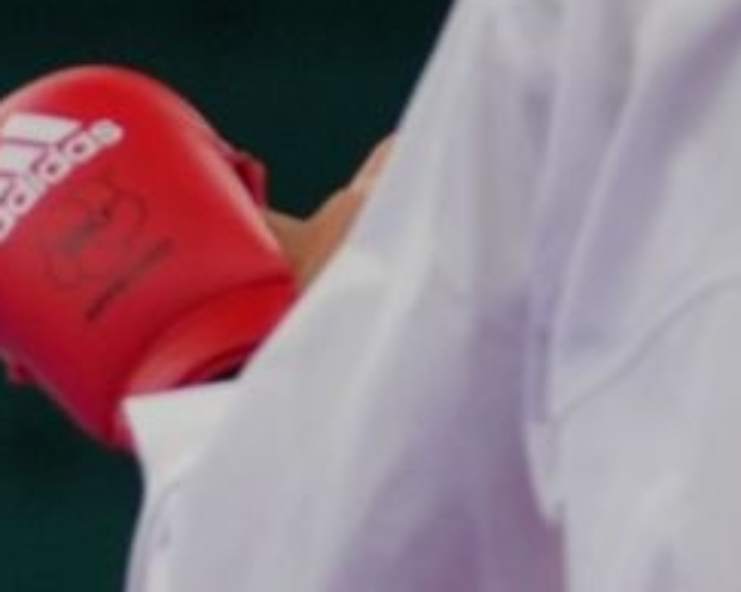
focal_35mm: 1489
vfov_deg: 1.0
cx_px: -881
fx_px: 32629
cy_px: 1373
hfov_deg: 1.3
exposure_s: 1/1000
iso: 400
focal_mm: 143
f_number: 2.8
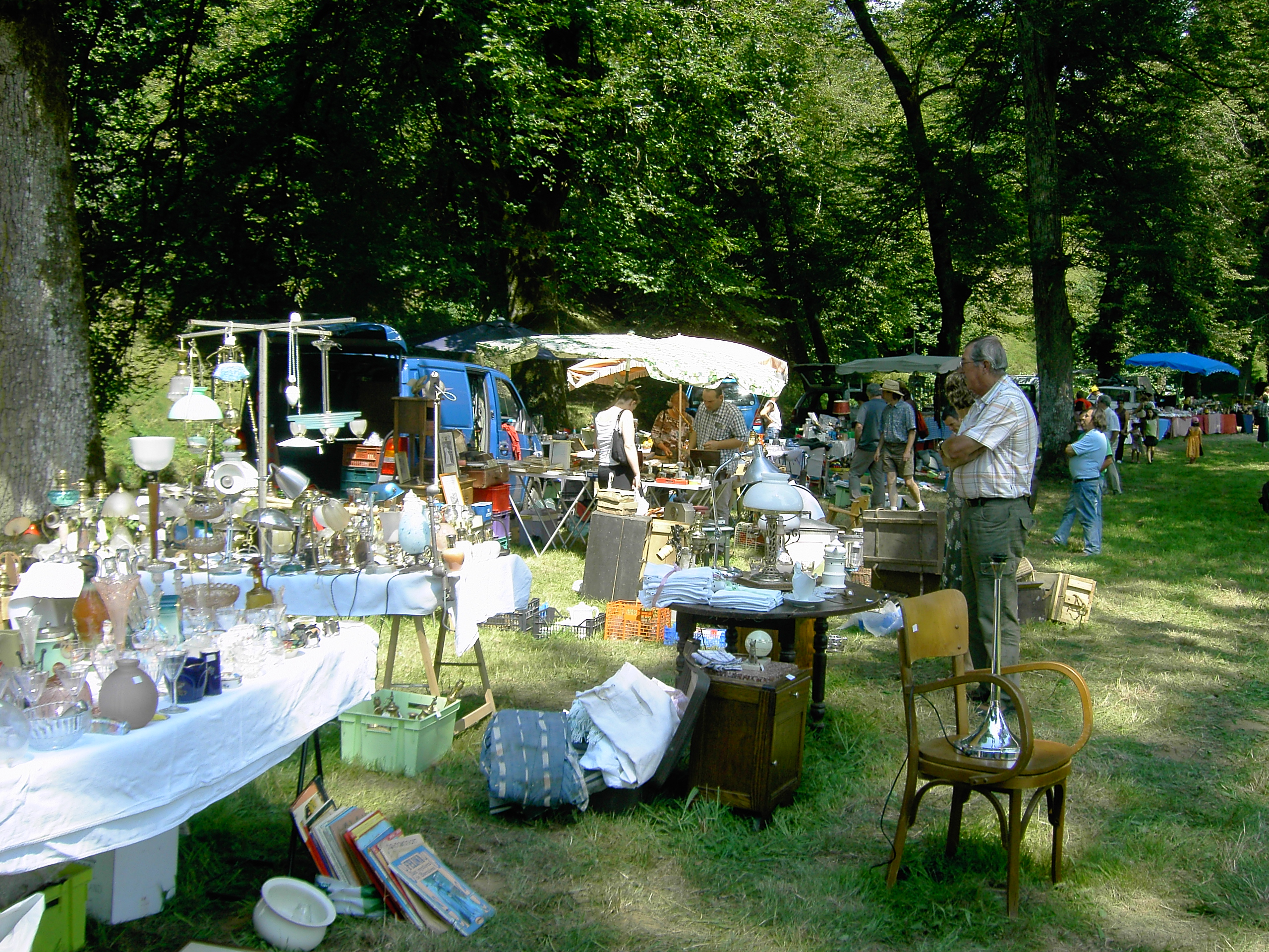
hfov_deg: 52.6
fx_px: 1283
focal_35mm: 35
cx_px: 634
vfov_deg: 40.7
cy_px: 476
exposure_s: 1/160
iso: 100
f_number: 4.8
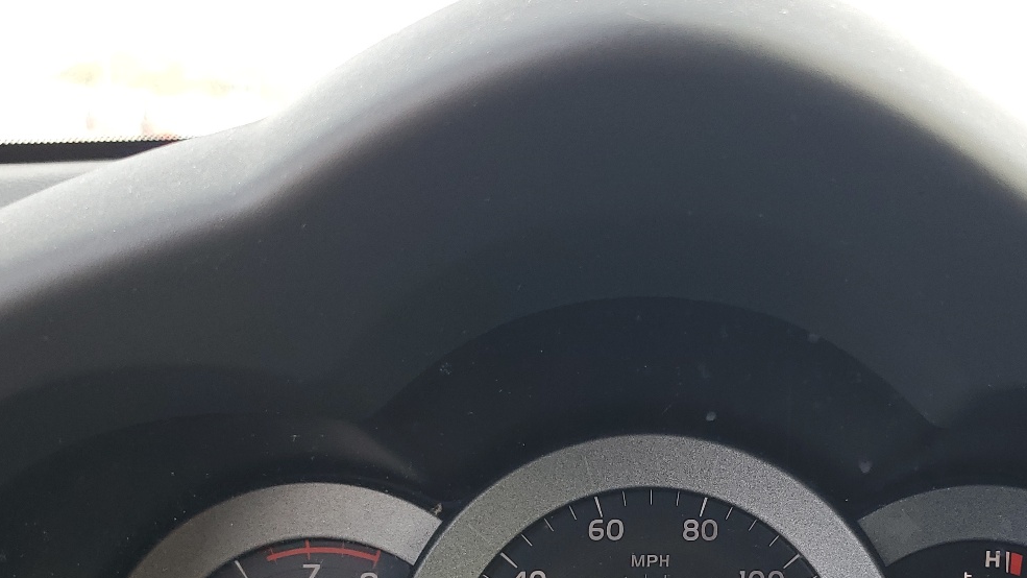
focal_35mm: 46
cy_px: 559
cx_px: 644
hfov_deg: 44.2
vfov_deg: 24.9
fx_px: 1253
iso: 51
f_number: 1.5
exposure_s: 1/120
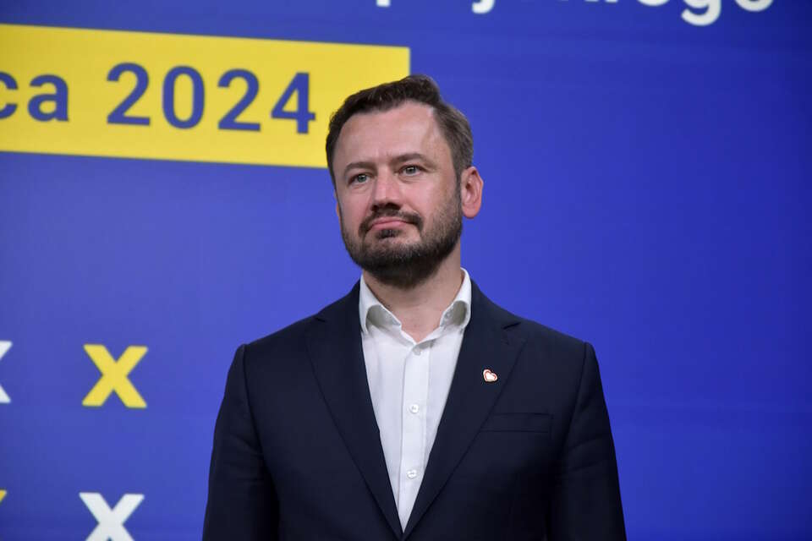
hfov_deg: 13.0
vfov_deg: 8.7
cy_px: 270
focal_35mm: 158
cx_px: 406
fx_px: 3552
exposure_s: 1/100
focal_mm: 105
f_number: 5.6
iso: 800
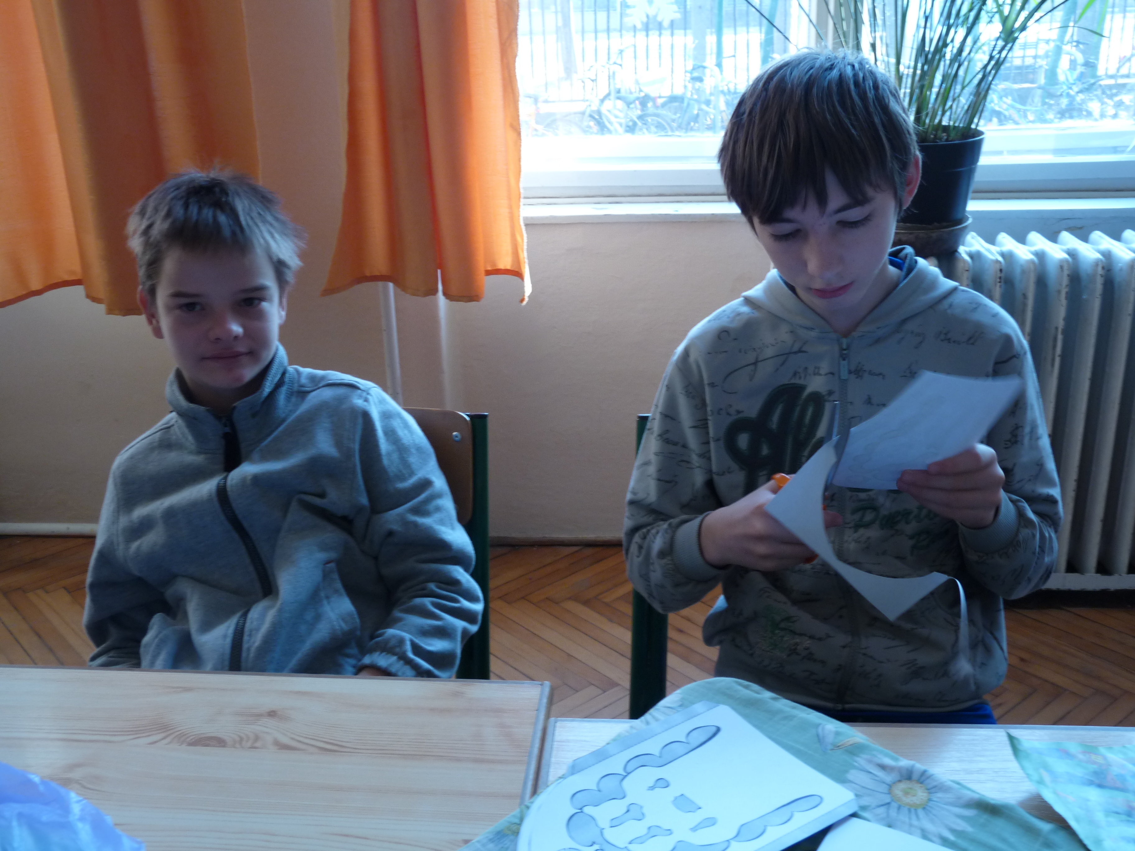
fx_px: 1213
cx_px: 568
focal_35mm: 37
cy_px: 426
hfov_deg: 50.1
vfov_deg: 38.7
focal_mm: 6.6
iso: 160
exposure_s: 1/30
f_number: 3
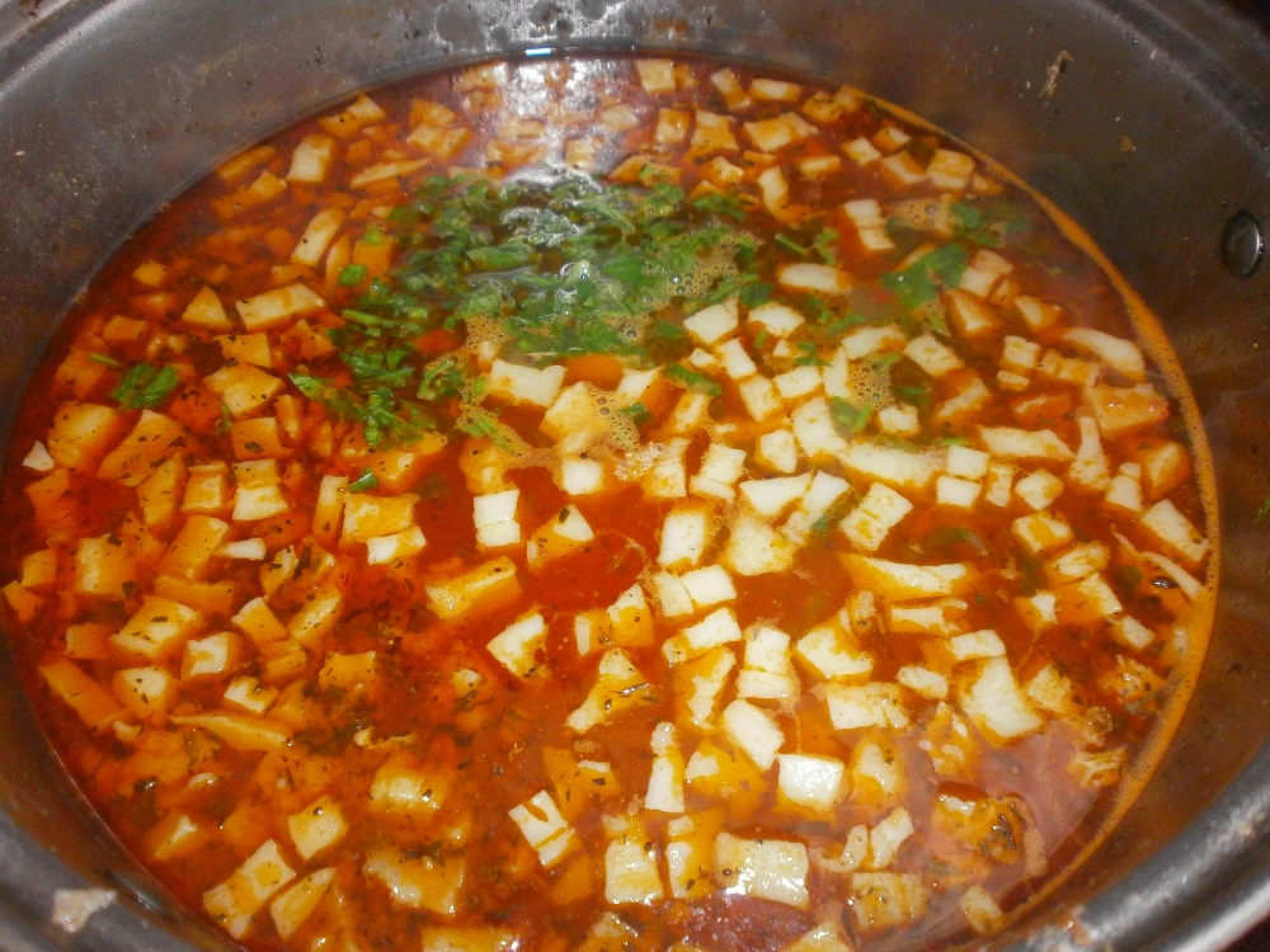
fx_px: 991
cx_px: 635
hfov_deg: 65.3
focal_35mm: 27
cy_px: 476
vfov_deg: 51.4
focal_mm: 4.8
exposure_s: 1/30
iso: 400
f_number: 2.9
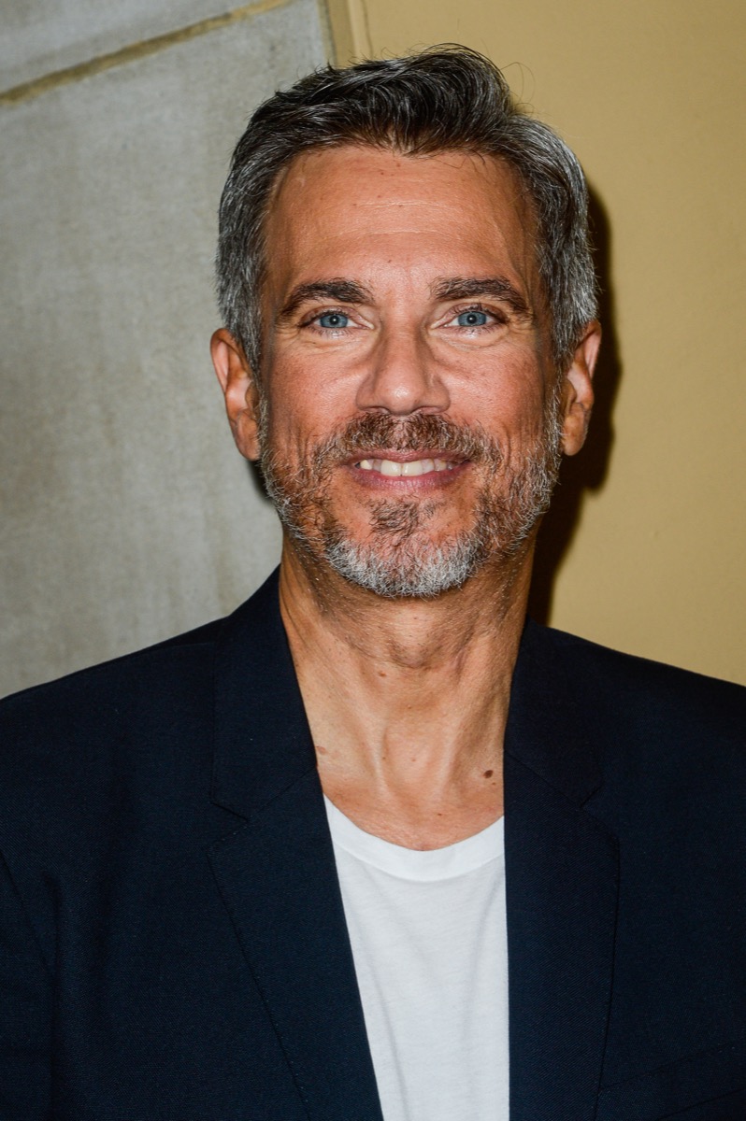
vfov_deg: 20.4
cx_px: 373
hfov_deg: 13.7
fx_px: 3113
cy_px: 560
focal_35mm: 100
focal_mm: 100
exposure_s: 1/250
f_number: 9
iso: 800
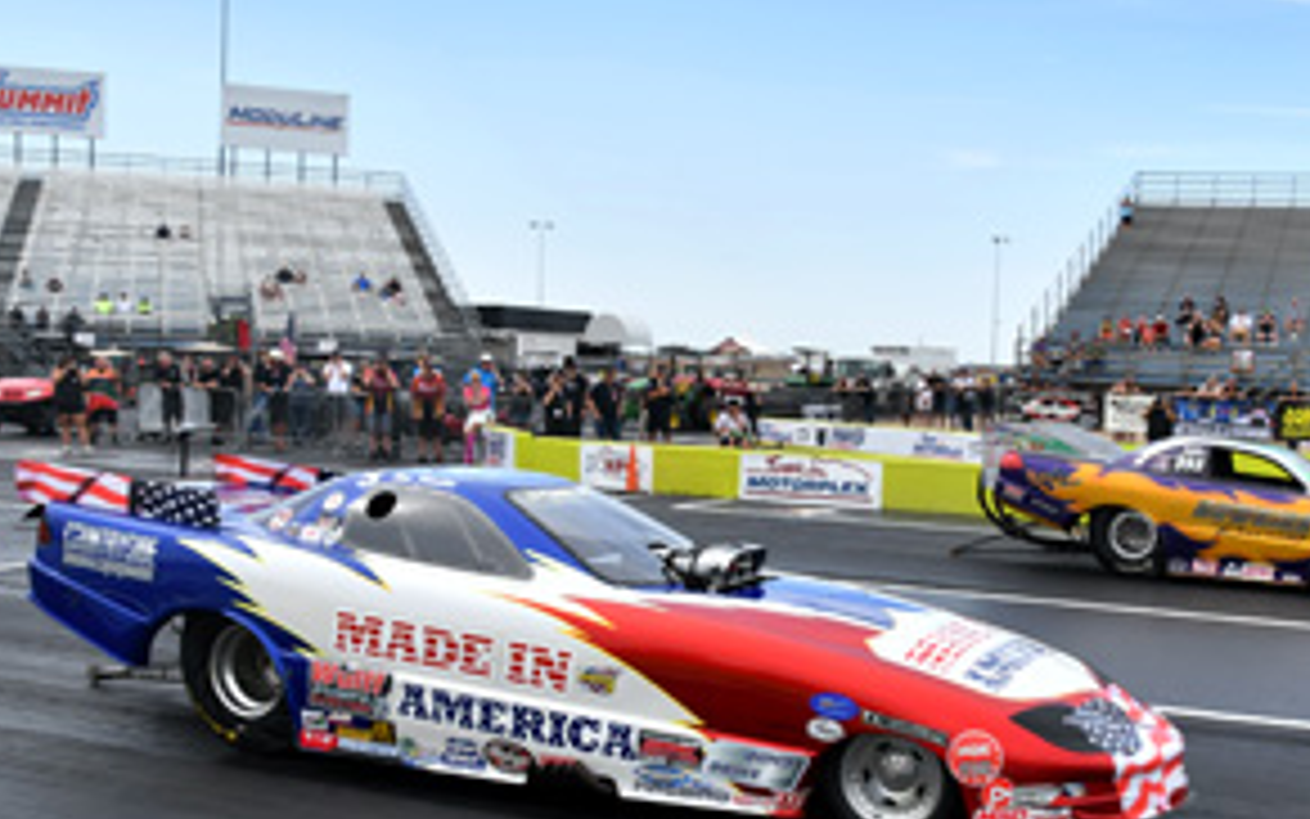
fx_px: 1500
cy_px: 531
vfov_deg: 30.4
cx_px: 909
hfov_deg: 46.2
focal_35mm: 42
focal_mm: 16
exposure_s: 1/800
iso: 160
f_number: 5
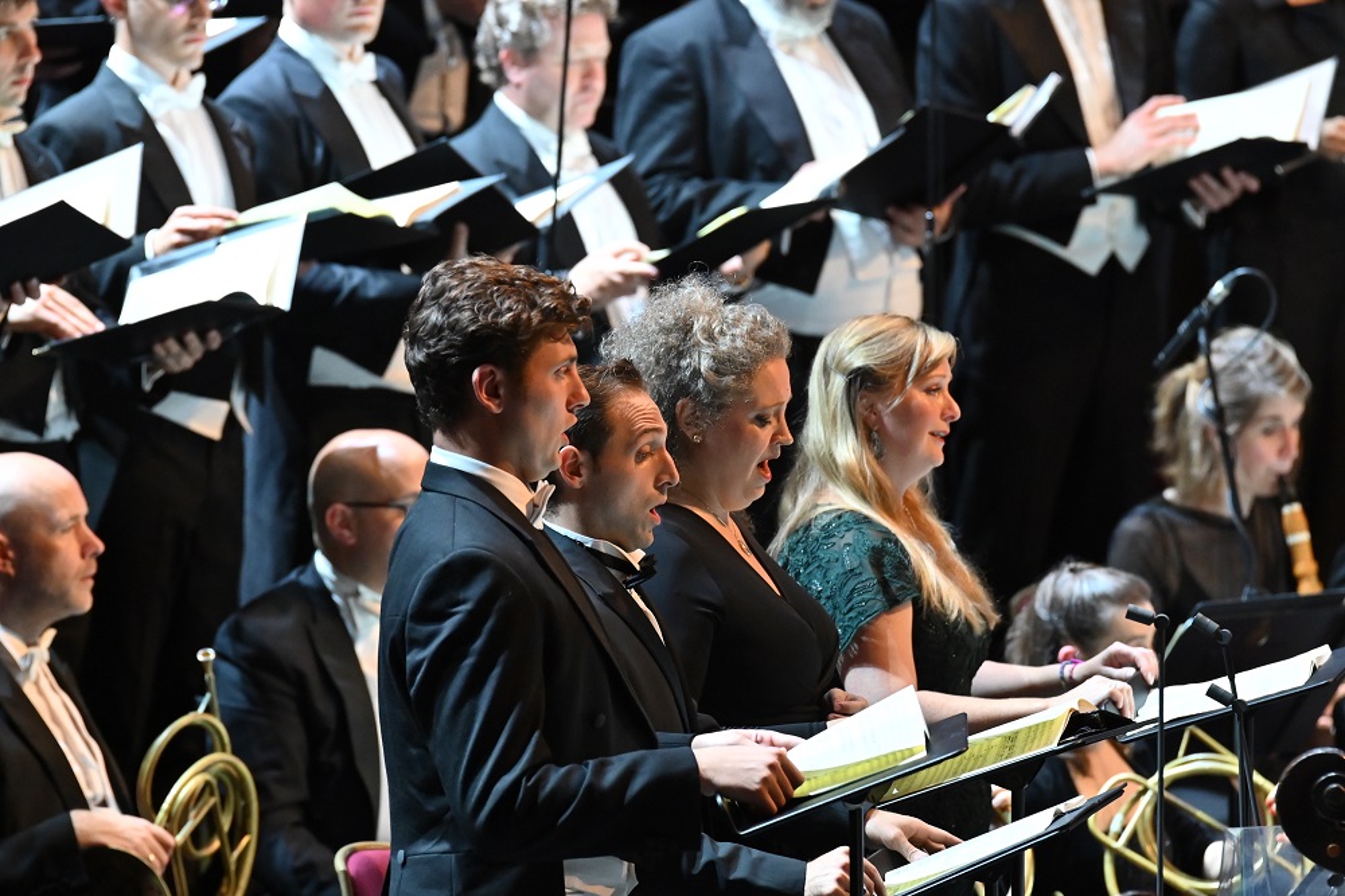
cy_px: 448
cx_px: 672
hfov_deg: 4.6
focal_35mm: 450
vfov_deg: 3.1
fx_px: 16806
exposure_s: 1/160
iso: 3200
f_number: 4
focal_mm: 300
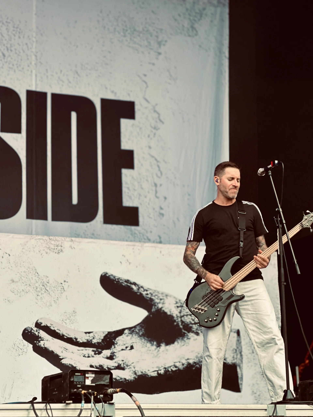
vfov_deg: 25.3
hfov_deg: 19.1
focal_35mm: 77
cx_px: 156
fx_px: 929
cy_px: 208
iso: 40
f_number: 2.8
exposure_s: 1/120
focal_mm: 9
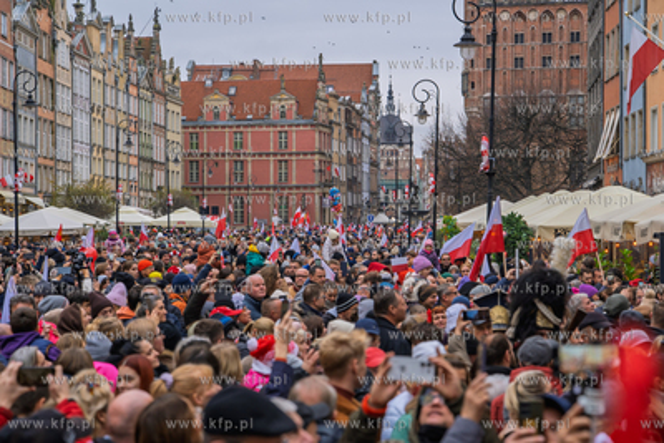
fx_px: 1513
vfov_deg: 16.7
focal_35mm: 82
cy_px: 222
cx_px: 332
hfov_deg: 24.8
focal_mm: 82
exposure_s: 1/250
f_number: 4.5
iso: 250
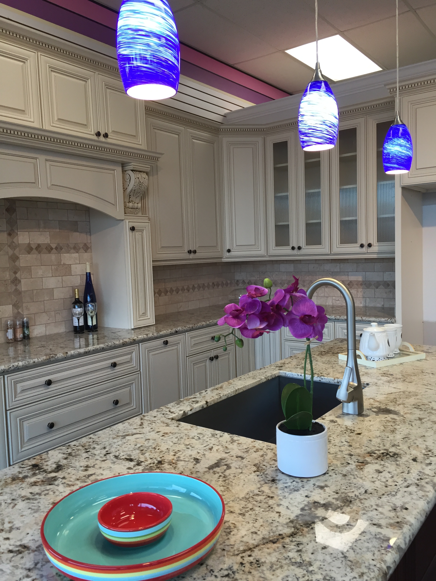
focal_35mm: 29
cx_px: 218
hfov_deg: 48.2
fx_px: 487
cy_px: 290
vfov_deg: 61.7
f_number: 2.2
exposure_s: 1/30
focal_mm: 4.15
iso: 32
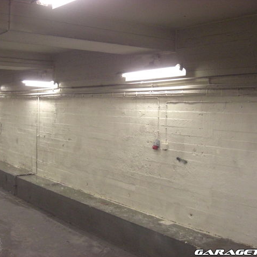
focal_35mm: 45
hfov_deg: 37.5
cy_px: 128
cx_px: 115
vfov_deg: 37.6
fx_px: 378
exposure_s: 1/50
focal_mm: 7.9
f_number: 2.8
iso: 800
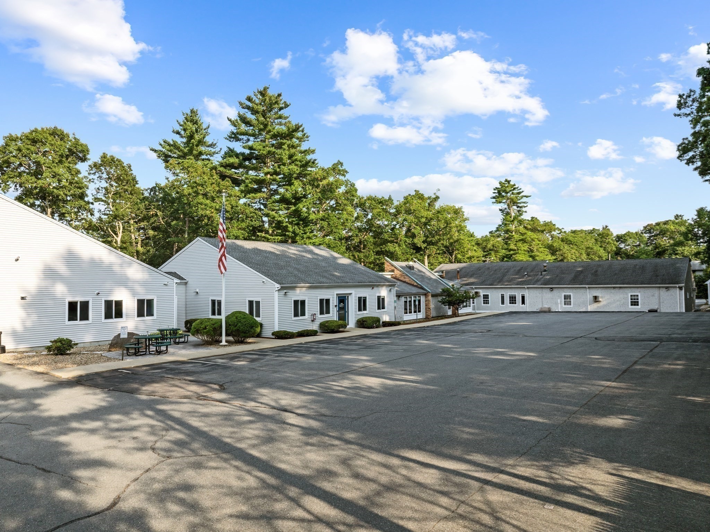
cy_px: 266
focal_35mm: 24
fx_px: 492
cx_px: 355
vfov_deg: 56.8
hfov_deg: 71.6
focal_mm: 12.29
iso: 150
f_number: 2.8
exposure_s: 1/1250
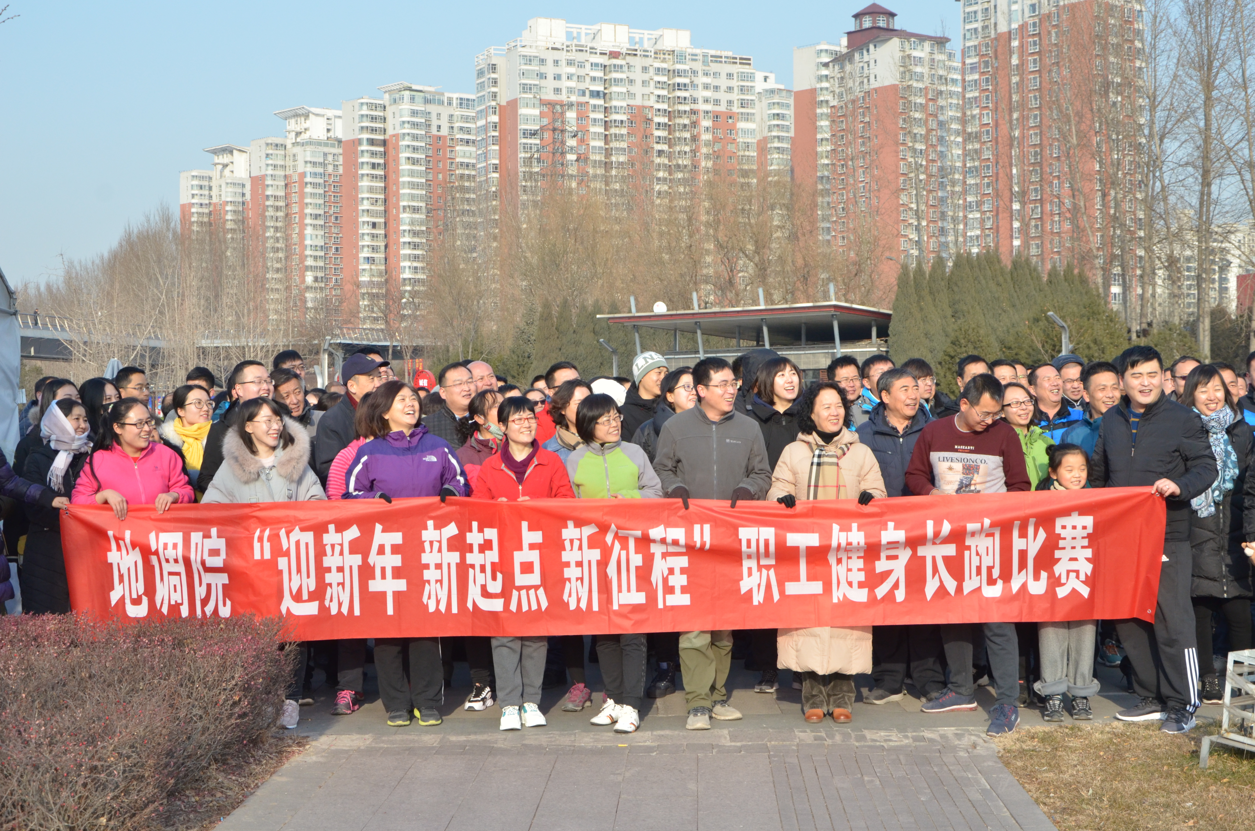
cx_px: 628
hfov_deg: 35.1
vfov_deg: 23.7
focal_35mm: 57
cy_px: 416
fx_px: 1983
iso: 800
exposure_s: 1/1000
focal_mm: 38
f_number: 7.1
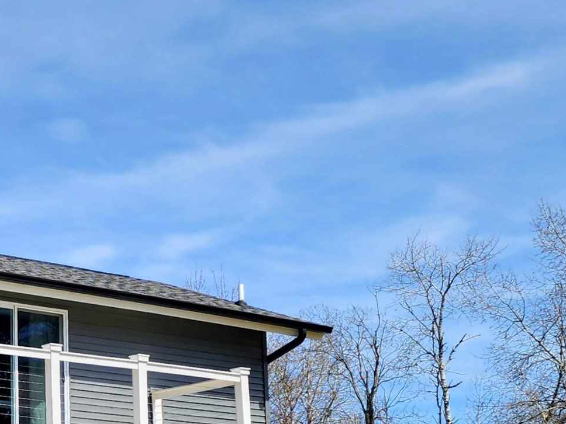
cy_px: 387
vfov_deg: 19.8
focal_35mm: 73
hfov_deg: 24.3
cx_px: -111
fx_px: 1194
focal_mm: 6.4
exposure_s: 1/1283
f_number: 1.8
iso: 12
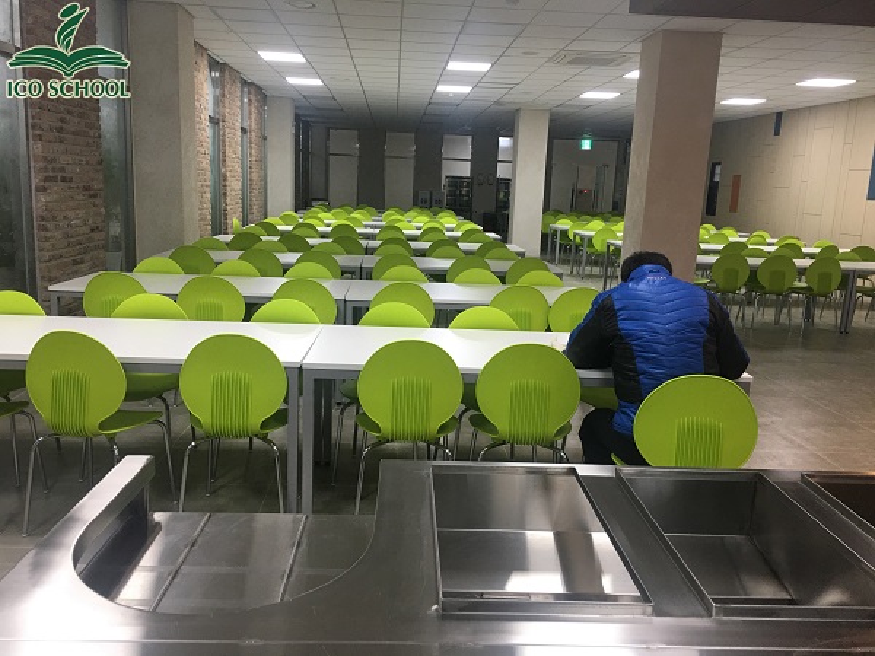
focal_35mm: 29
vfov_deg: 48.2
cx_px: 438
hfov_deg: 61.7
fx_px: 733
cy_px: 328
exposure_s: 1/30
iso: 32
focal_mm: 4.15
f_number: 2.2
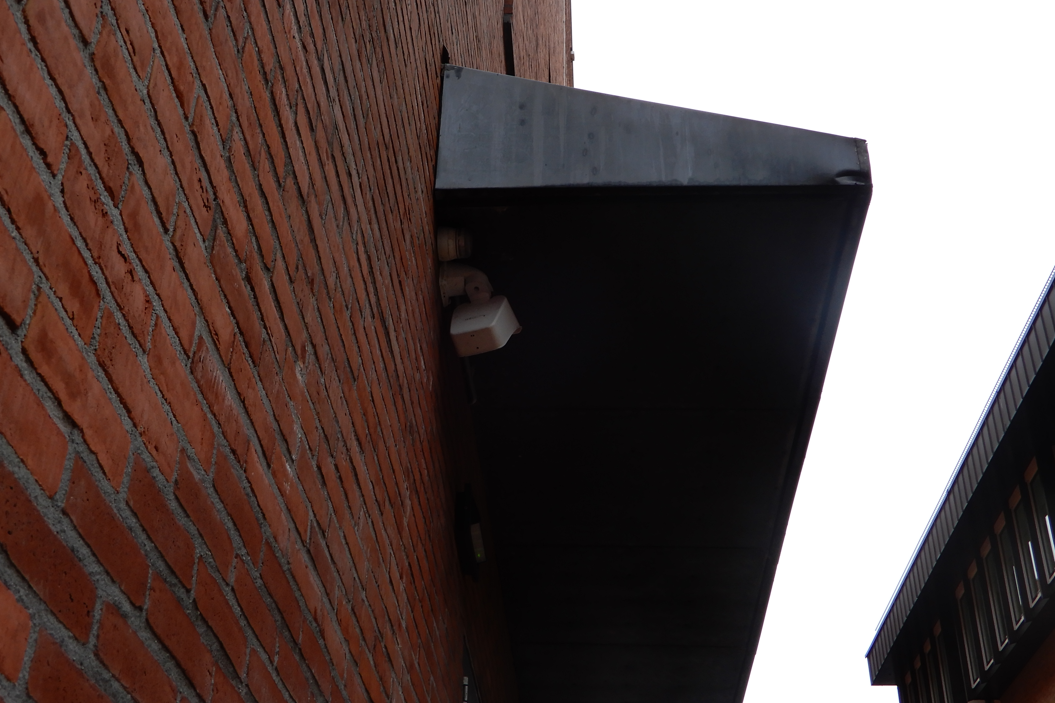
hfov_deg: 40.3
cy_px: 327
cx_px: 495
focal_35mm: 49
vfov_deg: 27.5
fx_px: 1436
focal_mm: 7.5
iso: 80
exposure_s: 1/50
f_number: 4
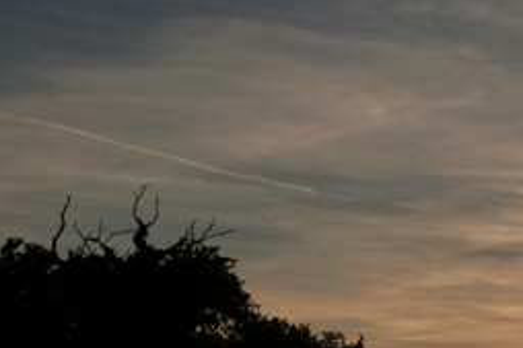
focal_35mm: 105
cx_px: 327
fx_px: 1524
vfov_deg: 13.0
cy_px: 192
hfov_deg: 19.4
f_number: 4.5
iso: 160
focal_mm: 7.1
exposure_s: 1/1600
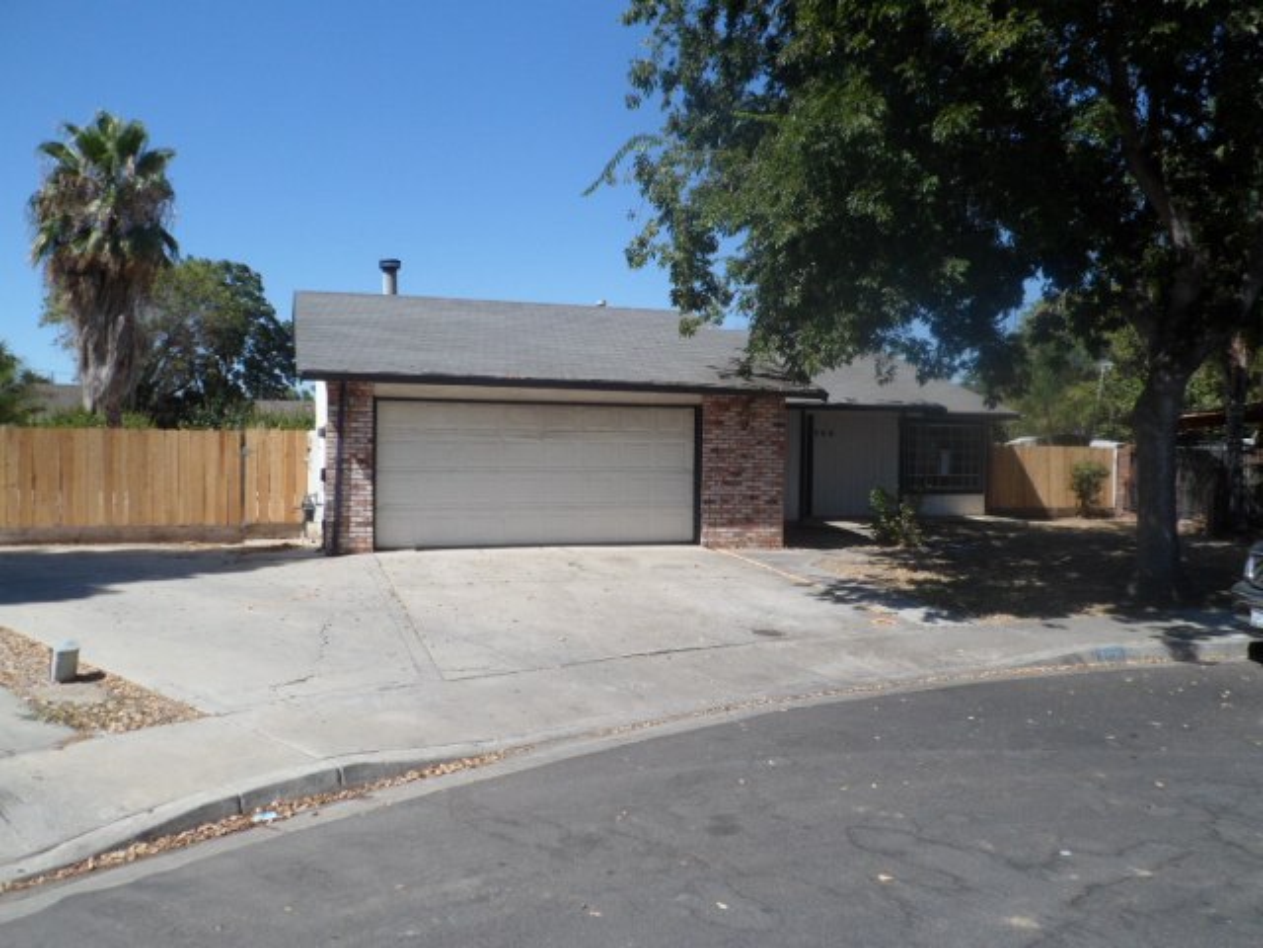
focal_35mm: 27
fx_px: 985
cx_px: 632
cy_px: 474
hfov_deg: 65.3
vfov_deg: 51.4
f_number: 3.3
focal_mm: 4.9
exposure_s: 1/1000
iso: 80
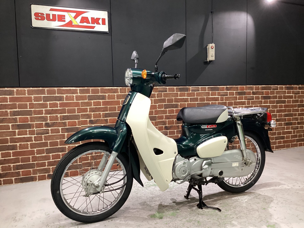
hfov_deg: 58.4
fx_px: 272
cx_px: 152
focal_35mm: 31
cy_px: 114
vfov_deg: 45.4
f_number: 2.4
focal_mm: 3.3
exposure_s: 1/50
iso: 250
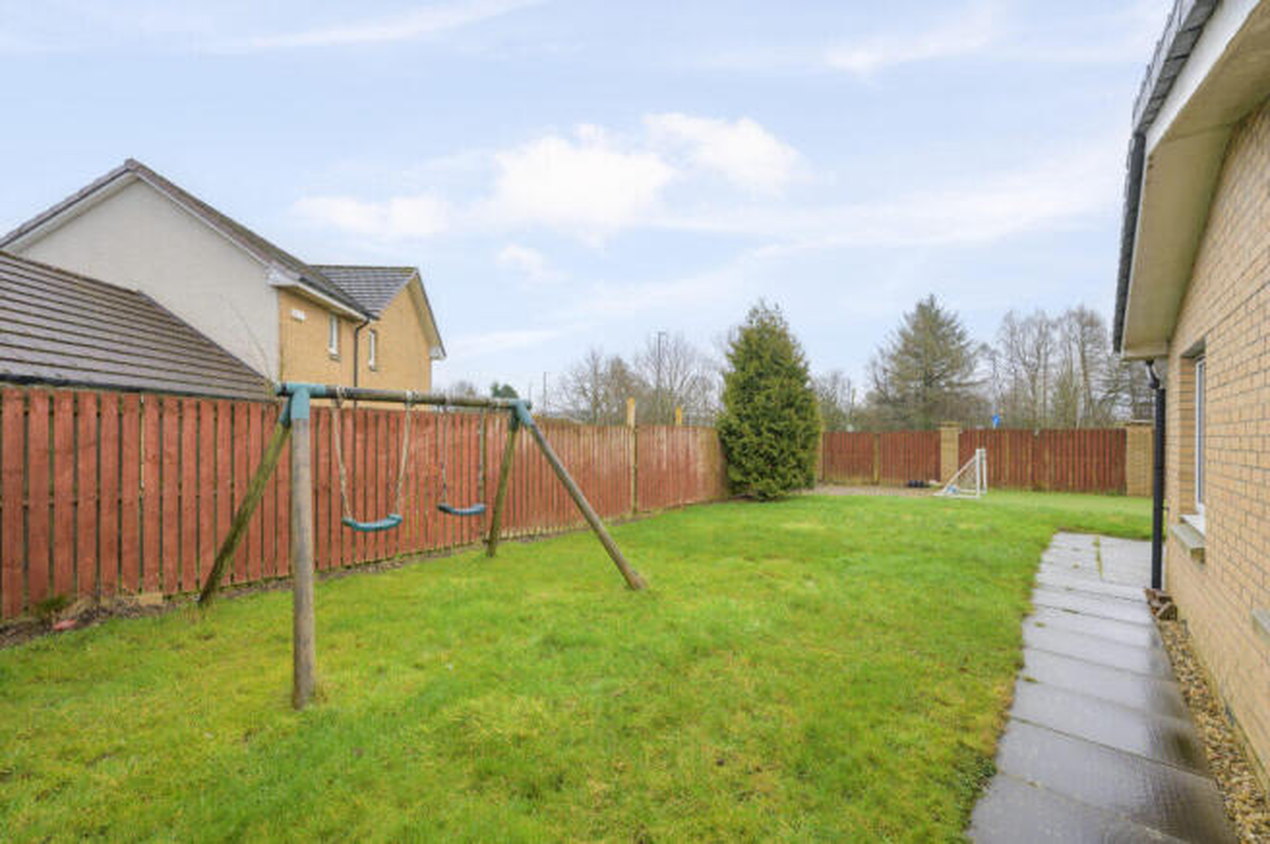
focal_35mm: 14
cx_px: 635
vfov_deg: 81.1
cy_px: 422
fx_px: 493
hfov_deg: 104.3
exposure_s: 1/60
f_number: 7.1
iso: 200
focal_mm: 14
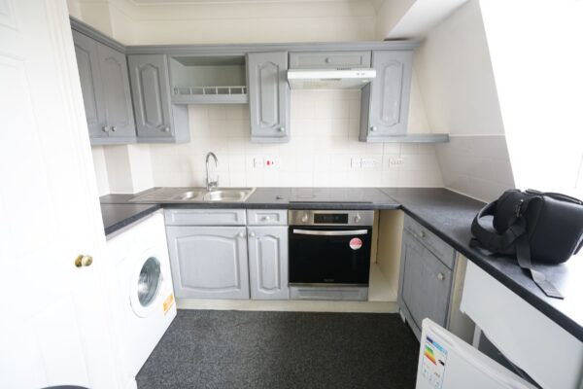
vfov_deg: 73.7
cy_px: 194
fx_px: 259
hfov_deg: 96.7
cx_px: 292
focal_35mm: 16
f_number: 5
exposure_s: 1/6
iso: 400
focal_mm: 16
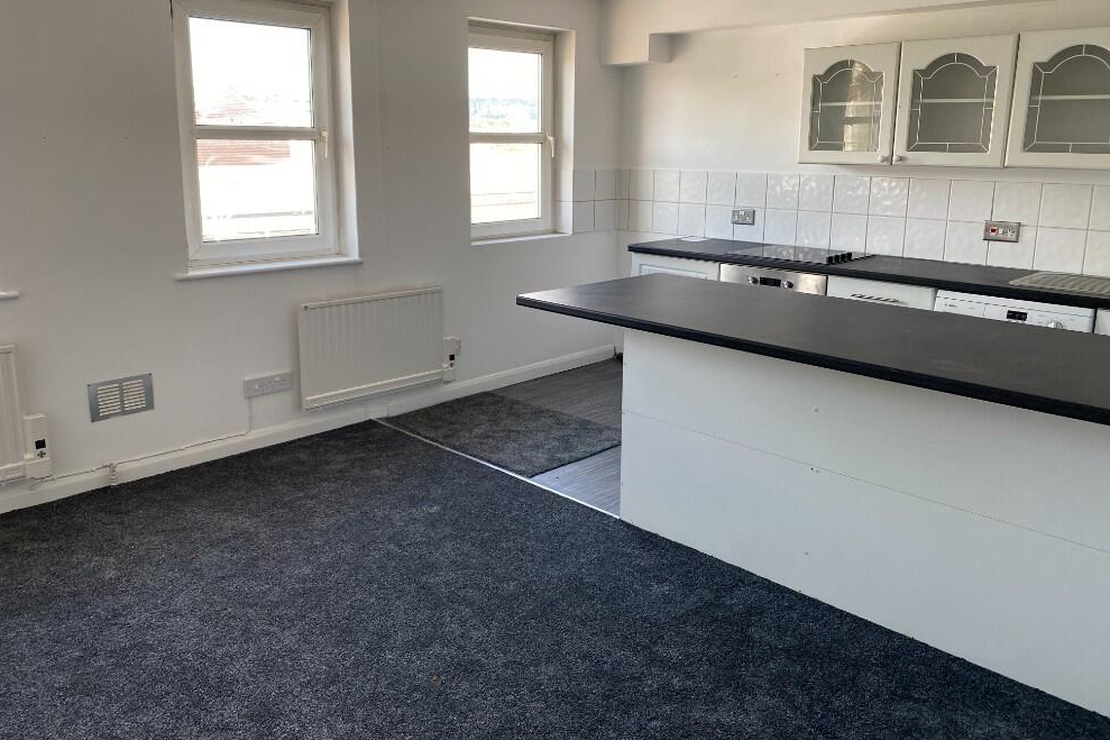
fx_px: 863
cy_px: 316
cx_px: 542
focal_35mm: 28
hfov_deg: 65.5
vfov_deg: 46.2
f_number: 1.8
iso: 64
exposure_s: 1/121
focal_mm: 4.25
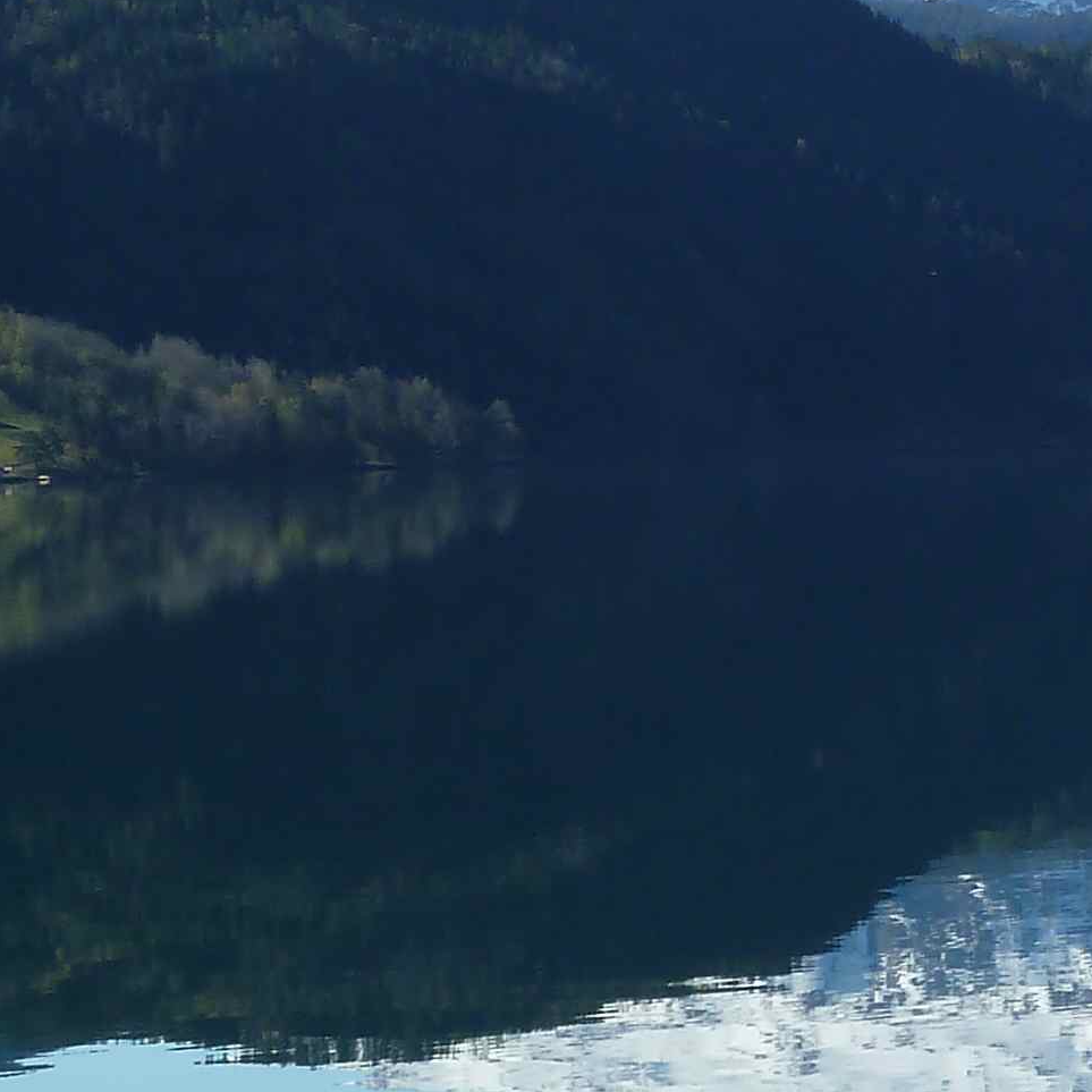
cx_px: 2084
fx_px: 7209
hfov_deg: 8.3
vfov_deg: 8.7
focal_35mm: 202
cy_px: 526
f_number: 4.5
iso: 80
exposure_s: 1/500
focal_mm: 9.1
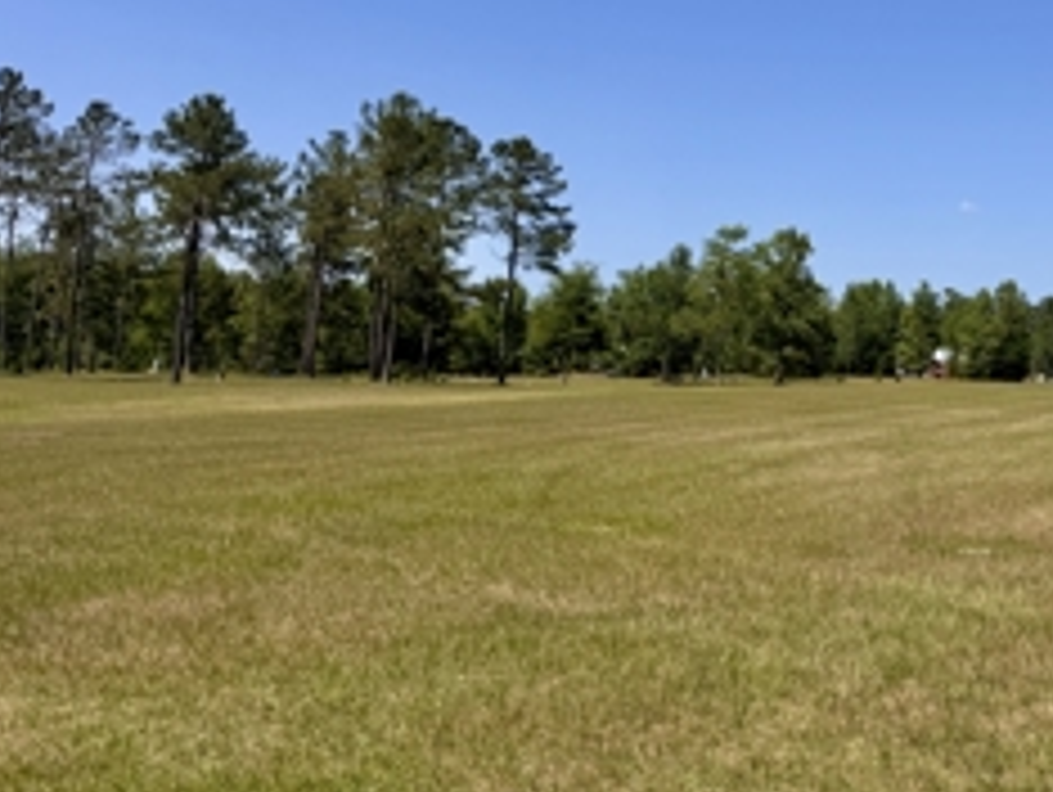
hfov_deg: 43.0
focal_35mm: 41
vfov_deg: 34.6
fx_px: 1248
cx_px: 882
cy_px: 216
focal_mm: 6.76
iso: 80
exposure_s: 1/5348
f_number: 1.78
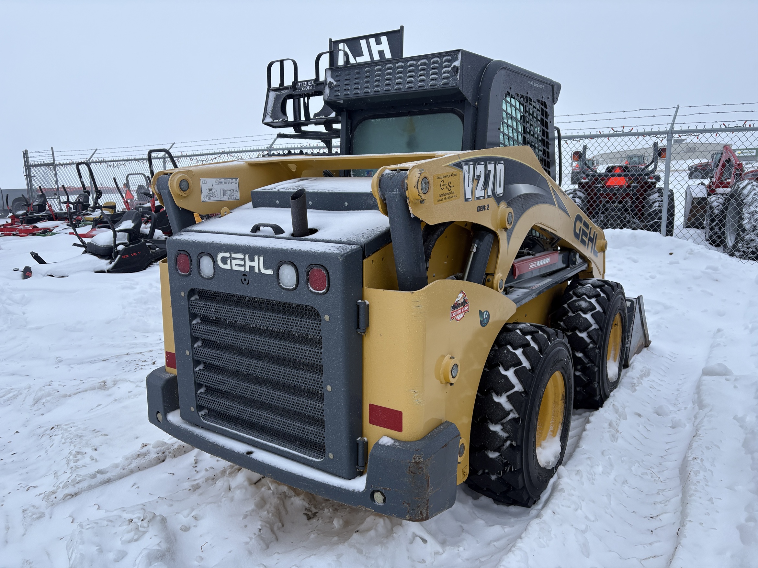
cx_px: 379
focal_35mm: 26
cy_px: 284
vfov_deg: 53.1
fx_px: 569
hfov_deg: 67.3
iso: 50
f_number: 1.6
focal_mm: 5.96
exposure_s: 1/515
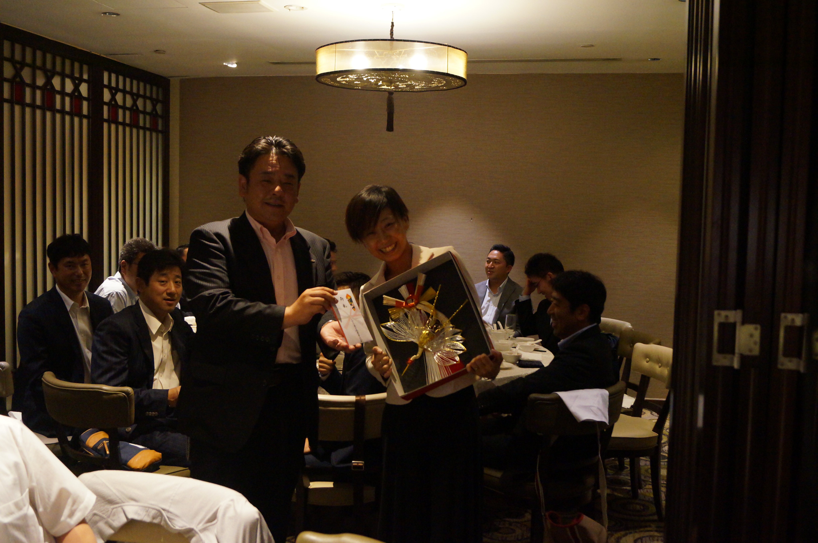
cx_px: 409
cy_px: 272
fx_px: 817
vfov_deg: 36.8
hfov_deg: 53.2
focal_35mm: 36
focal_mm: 24
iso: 3200
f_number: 4
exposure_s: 1/60
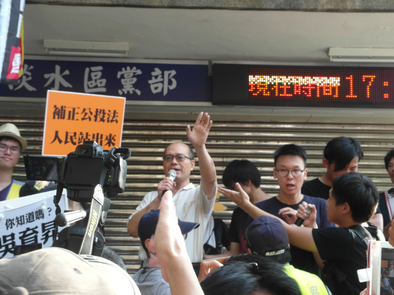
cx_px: 197
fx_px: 751
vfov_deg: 22.3
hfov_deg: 29.4
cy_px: 148
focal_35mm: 66
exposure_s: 1/90
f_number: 4.2
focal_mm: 14.1
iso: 100
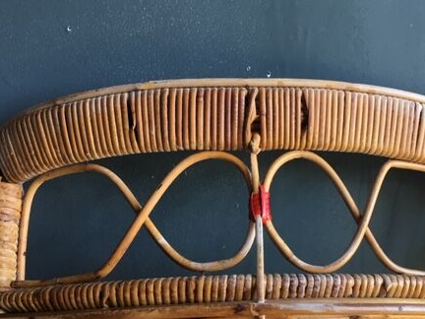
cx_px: 250
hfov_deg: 43.7
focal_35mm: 43
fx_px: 528
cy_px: 187
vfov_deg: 33.5
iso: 32
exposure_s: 1/33
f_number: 2.2
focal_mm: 4.15
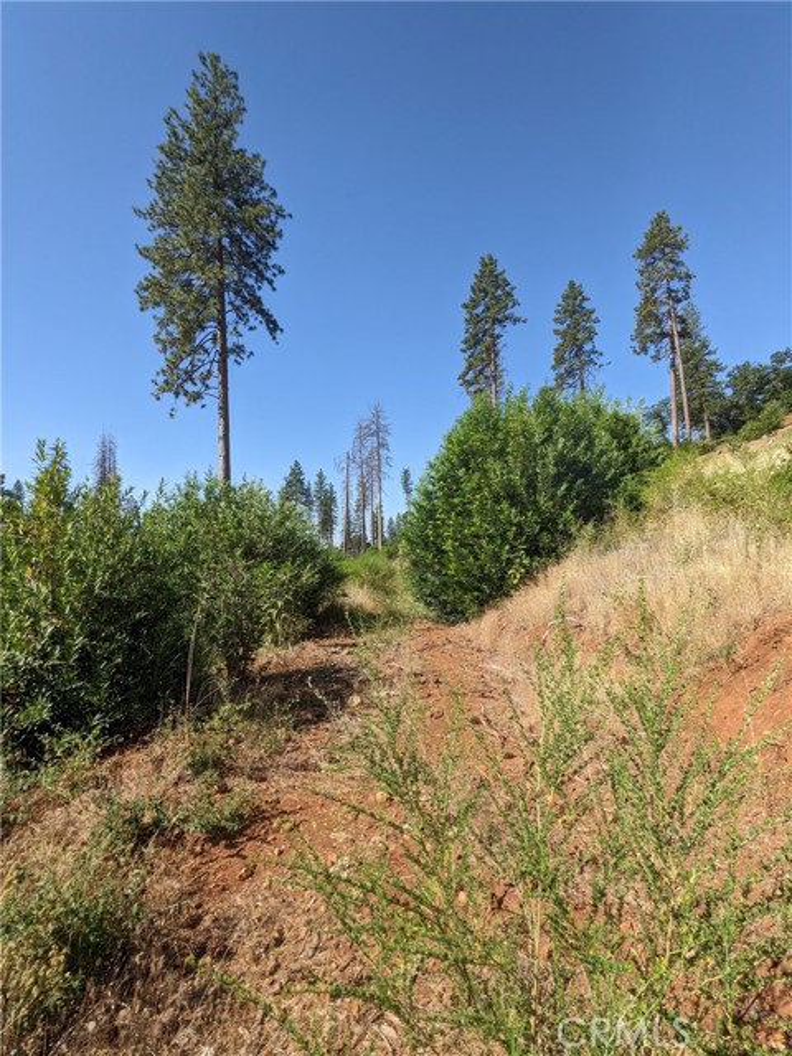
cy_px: 528
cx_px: 396
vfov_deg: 94.5
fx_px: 488
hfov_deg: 78.1
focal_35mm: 16
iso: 36
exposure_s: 1/808
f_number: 2.2
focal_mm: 2.22
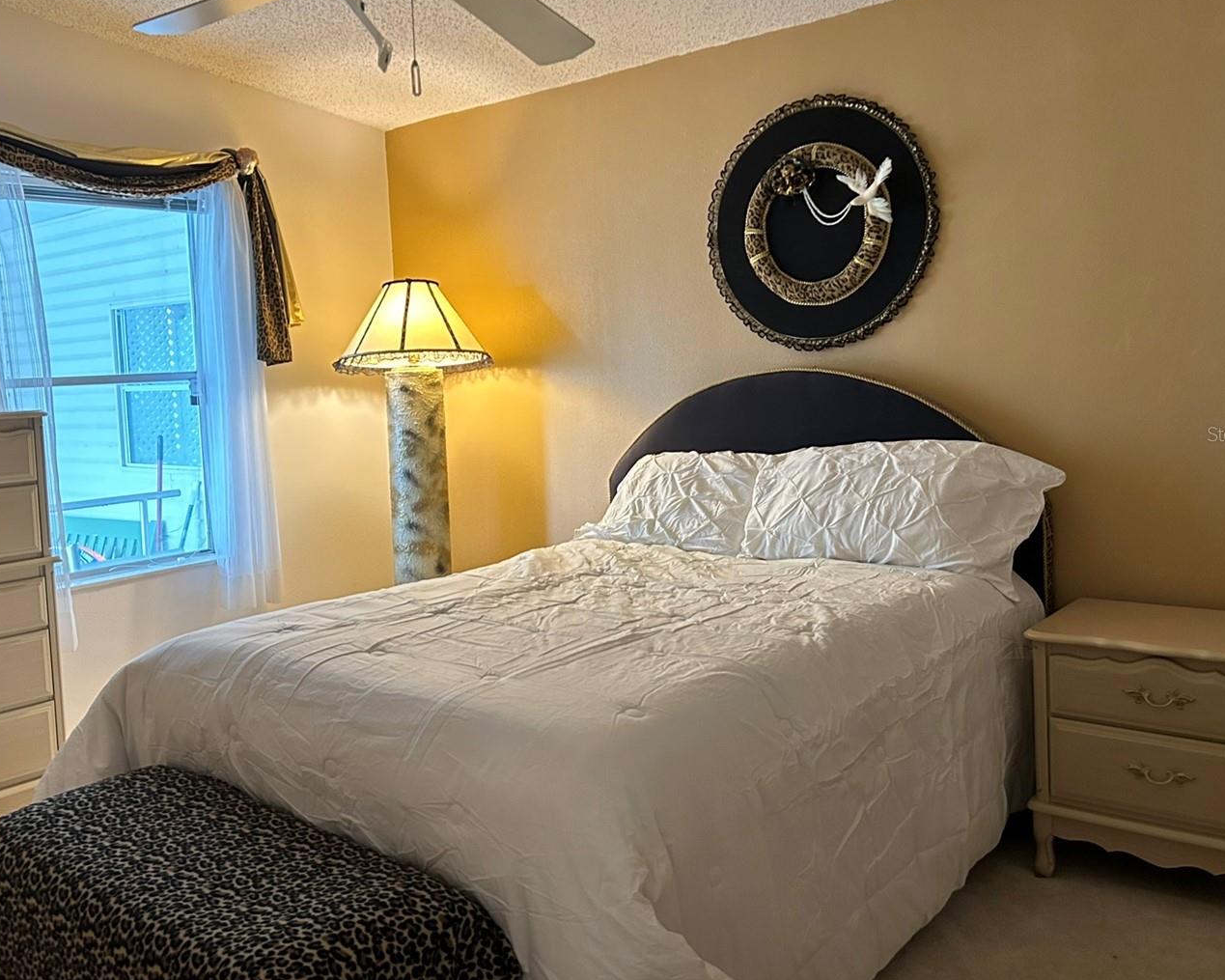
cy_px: 434
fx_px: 1160
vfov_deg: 45.7
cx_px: 526
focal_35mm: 32
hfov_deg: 55.5
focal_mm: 5.7
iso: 640
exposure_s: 1/40
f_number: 1.5
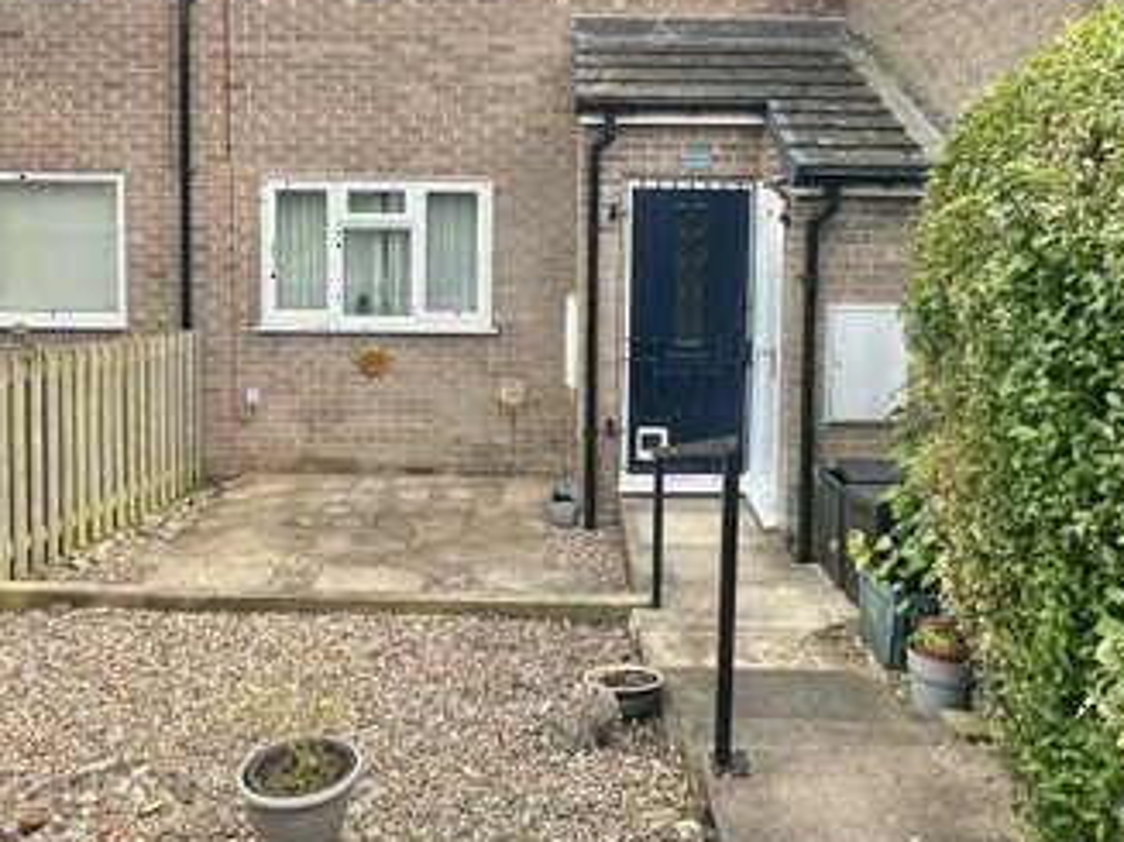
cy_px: 246
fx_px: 974
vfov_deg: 45.7
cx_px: 564
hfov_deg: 60.0
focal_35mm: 30
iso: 40
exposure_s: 1/600
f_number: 2.2
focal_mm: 2.22
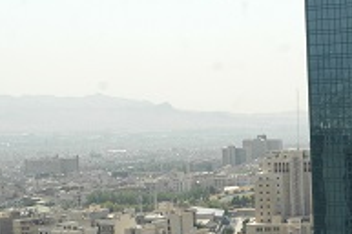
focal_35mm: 149
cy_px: 206
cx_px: 410
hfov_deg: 13.4
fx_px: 1459
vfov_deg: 9.1
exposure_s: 1/400
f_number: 11
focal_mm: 35
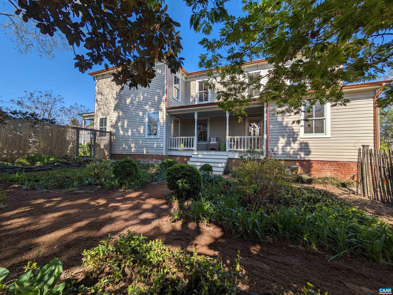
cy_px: 148
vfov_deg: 85.7
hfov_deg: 102.0
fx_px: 159
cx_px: 196
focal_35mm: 14
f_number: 2.2
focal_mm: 1.83
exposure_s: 1/1481
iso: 41
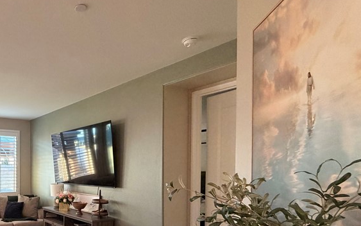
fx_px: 266
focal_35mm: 27
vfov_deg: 44.1
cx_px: 38
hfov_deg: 58.8
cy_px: 176
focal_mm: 2.22
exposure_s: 1/60
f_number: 2.2
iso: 400
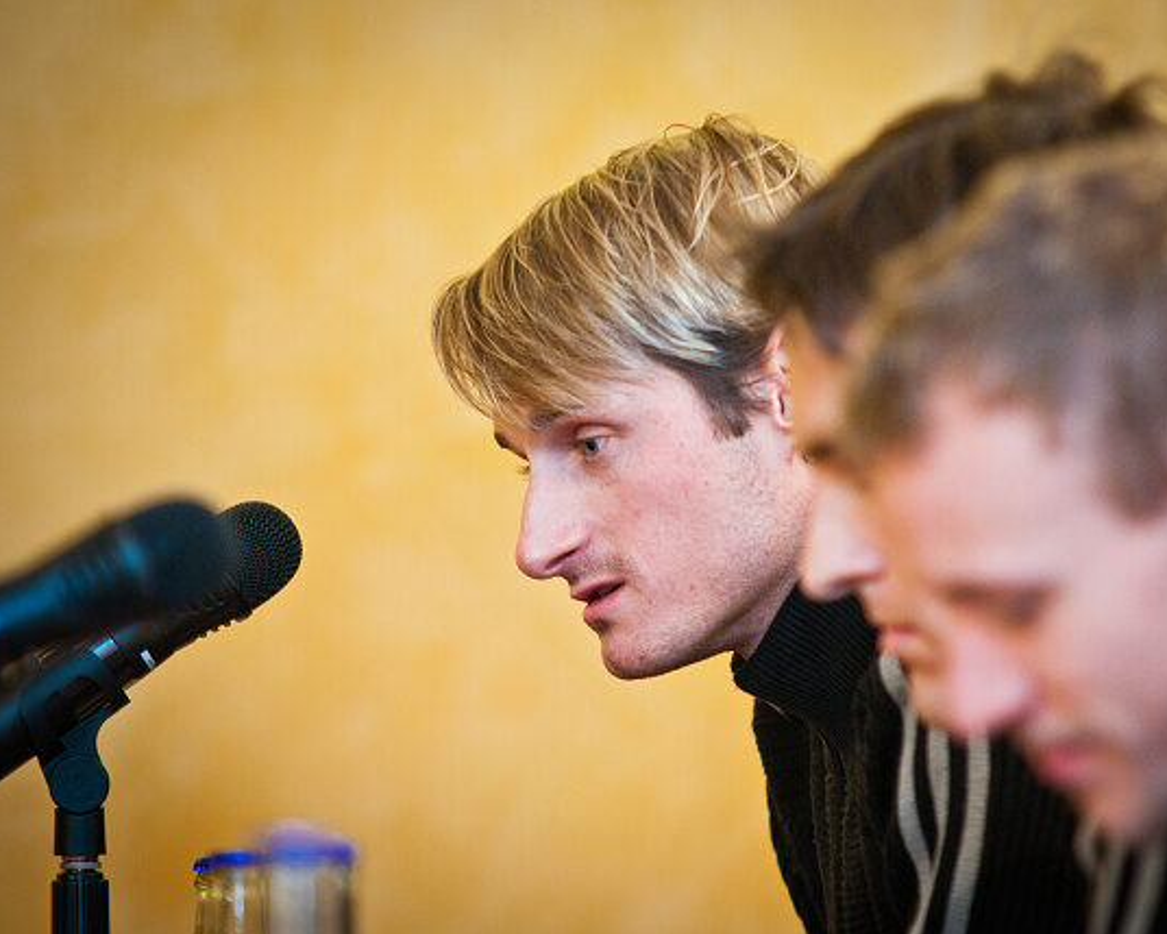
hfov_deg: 7.1
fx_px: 9431
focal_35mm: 273
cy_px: 468
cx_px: 701
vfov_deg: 5.7
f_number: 2.8
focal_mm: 160
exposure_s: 1/60
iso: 1000
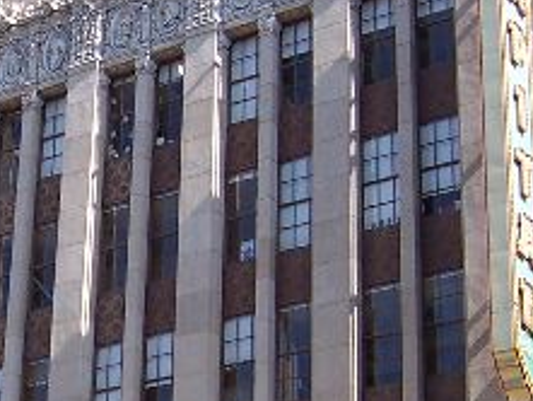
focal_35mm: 110
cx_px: 7
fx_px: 1695
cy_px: 367
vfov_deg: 13.3
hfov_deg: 17.5
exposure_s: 1/350
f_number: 3.4
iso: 80
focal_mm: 5.5
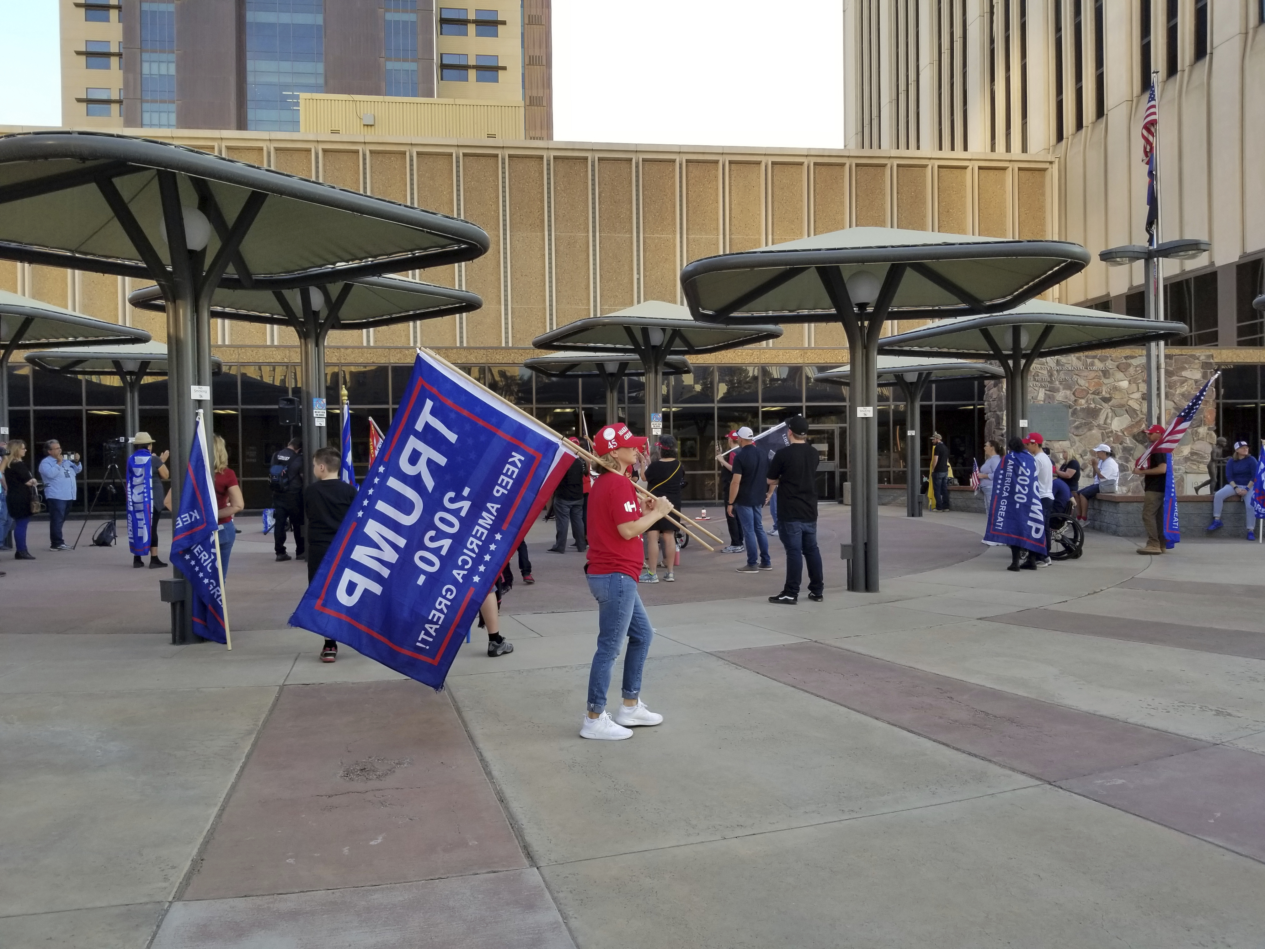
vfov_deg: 53.1
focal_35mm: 26
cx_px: 632
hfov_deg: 67.3
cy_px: 474
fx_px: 950
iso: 50
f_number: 1.7
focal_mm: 4.25
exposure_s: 1/371
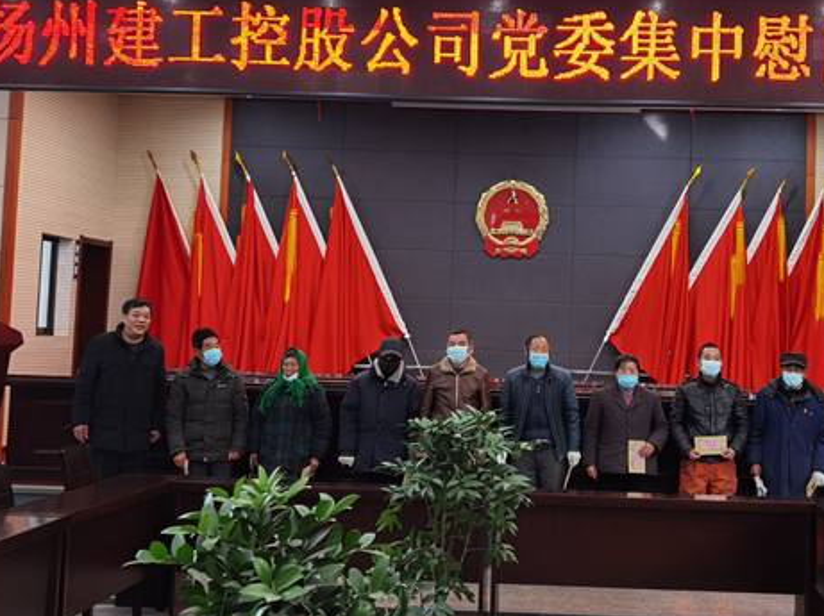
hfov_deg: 34.7
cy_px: 242
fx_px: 1308
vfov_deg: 26.5
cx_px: 527
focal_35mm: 55
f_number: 1.9
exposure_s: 1/89.3
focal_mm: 6.71
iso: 50
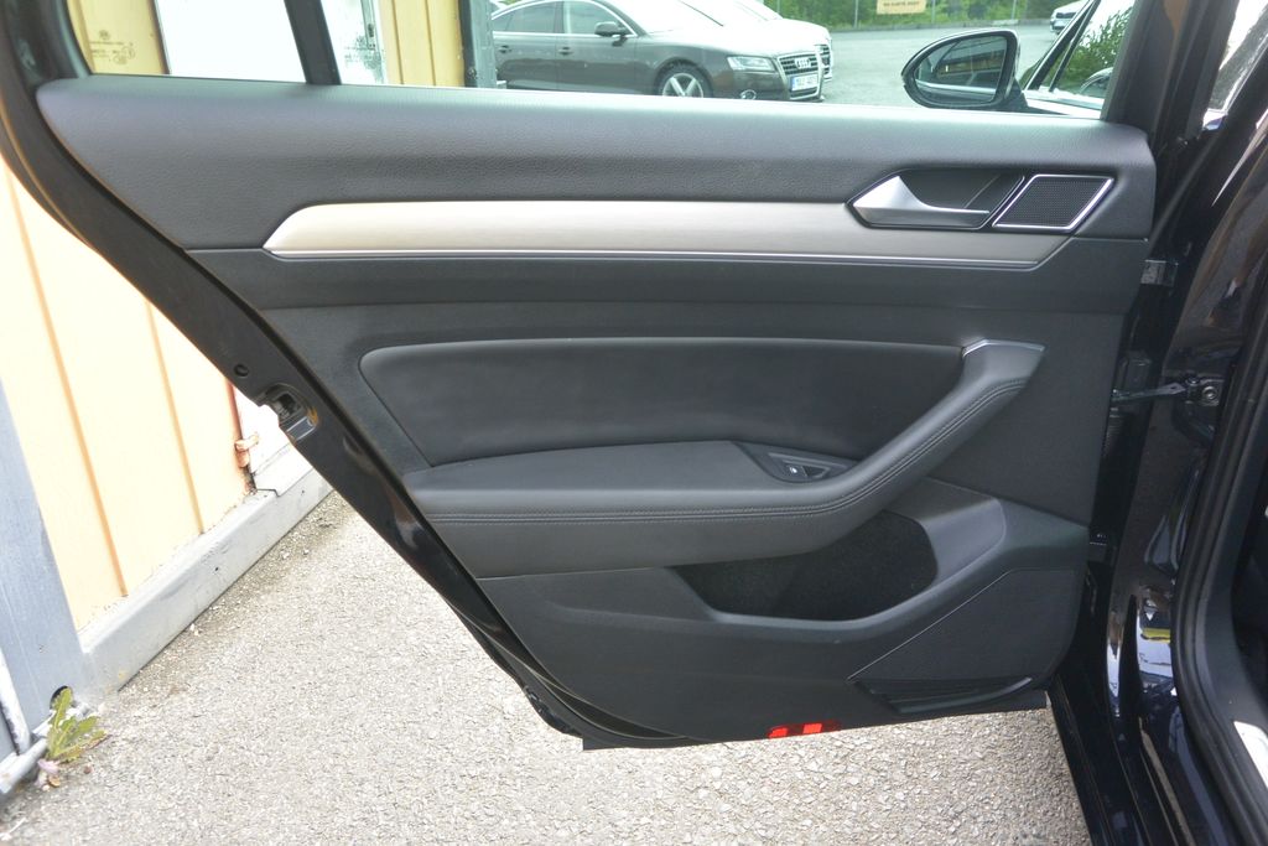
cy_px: 423
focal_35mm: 27
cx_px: 634
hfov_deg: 67.4
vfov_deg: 47.9
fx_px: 951
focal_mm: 10
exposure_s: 1/125
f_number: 3.5
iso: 200
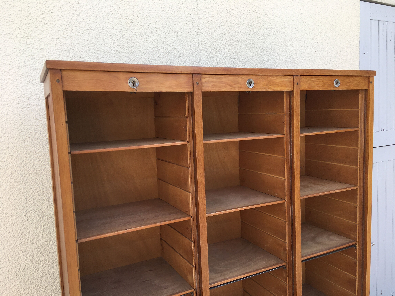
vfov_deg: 48.2
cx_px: 198
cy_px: 148
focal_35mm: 29
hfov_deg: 61.7
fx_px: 331
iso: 25
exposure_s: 1/364
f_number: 2.2
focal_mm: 4.15
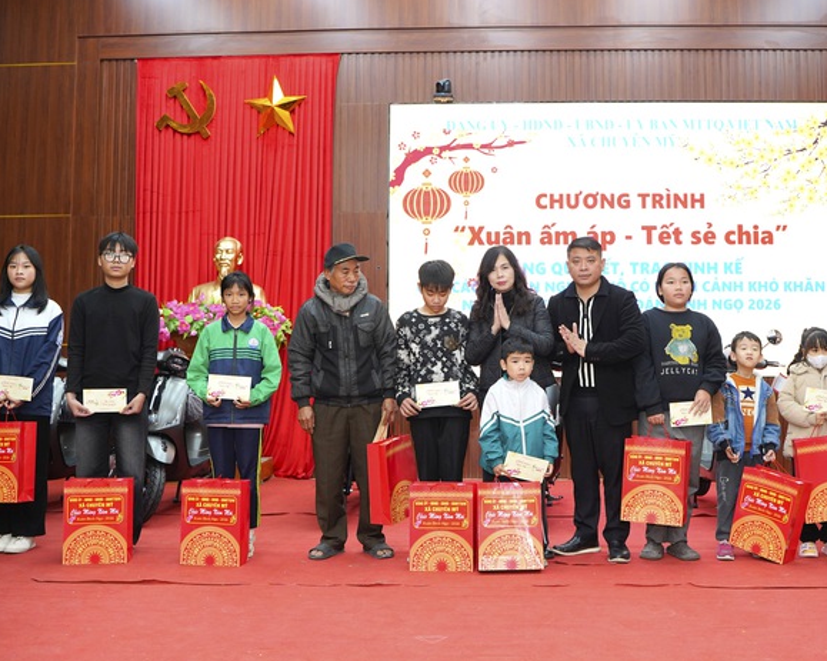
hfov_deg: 50.0
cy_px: 325
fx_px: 881
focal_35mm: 36
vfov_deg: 41.1
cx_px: 498
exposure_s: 1/200
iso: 1250
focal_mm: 30
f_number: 4
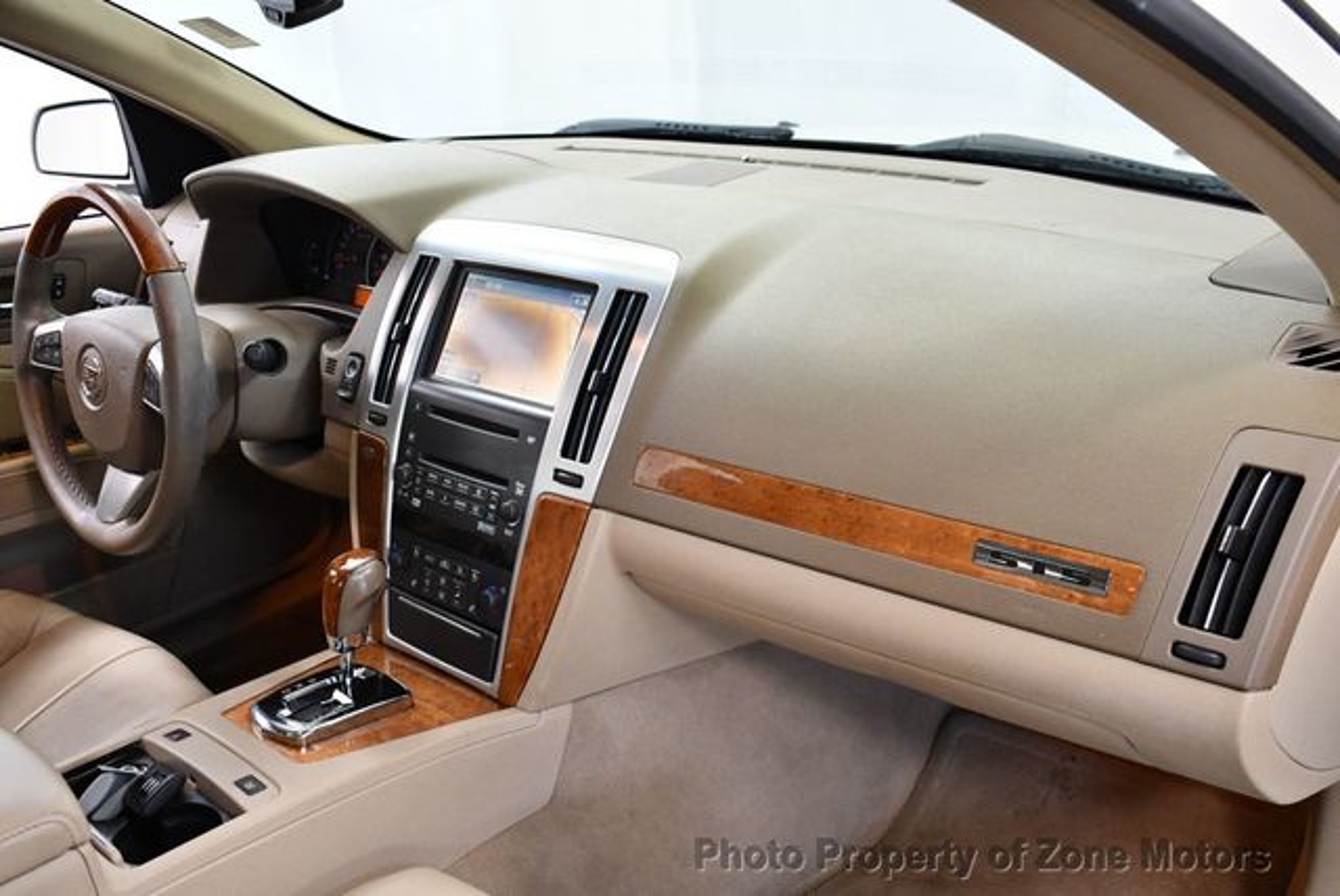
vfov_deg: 36.9
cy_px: 448
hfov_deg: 53.1
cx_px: 670
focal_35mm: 36
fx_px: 1341
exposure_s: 1/125
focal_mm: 18
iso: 2000
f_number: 3.5
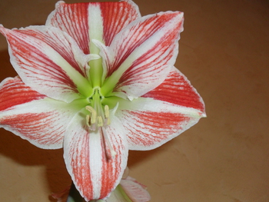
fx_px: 350
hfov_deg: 41.7
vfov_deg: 32.2
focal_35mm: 45
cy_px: 91
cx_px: 100
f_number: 3.2
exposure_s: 1/45
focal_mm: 6.3
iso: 200
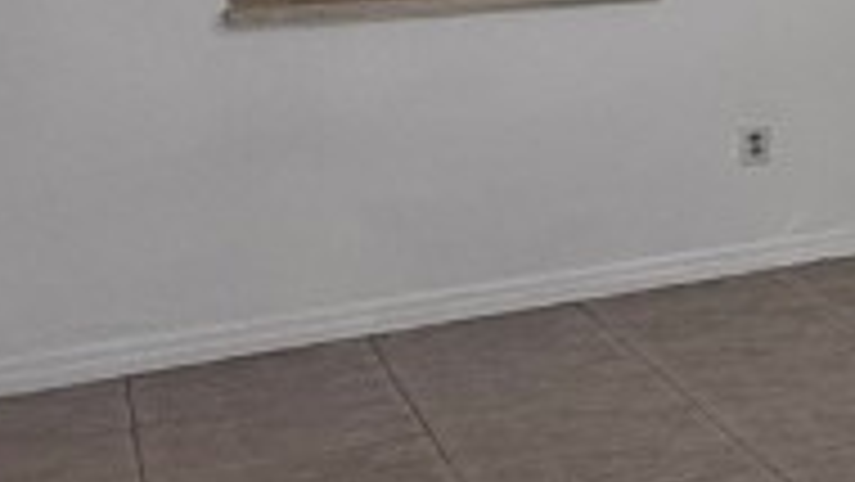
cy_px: -113
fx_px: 1860
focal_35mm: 82
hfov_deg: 14.2
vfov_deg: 14.3
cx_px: 2160
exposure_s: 1/120
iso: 100
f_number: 2.2
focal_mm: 2.22
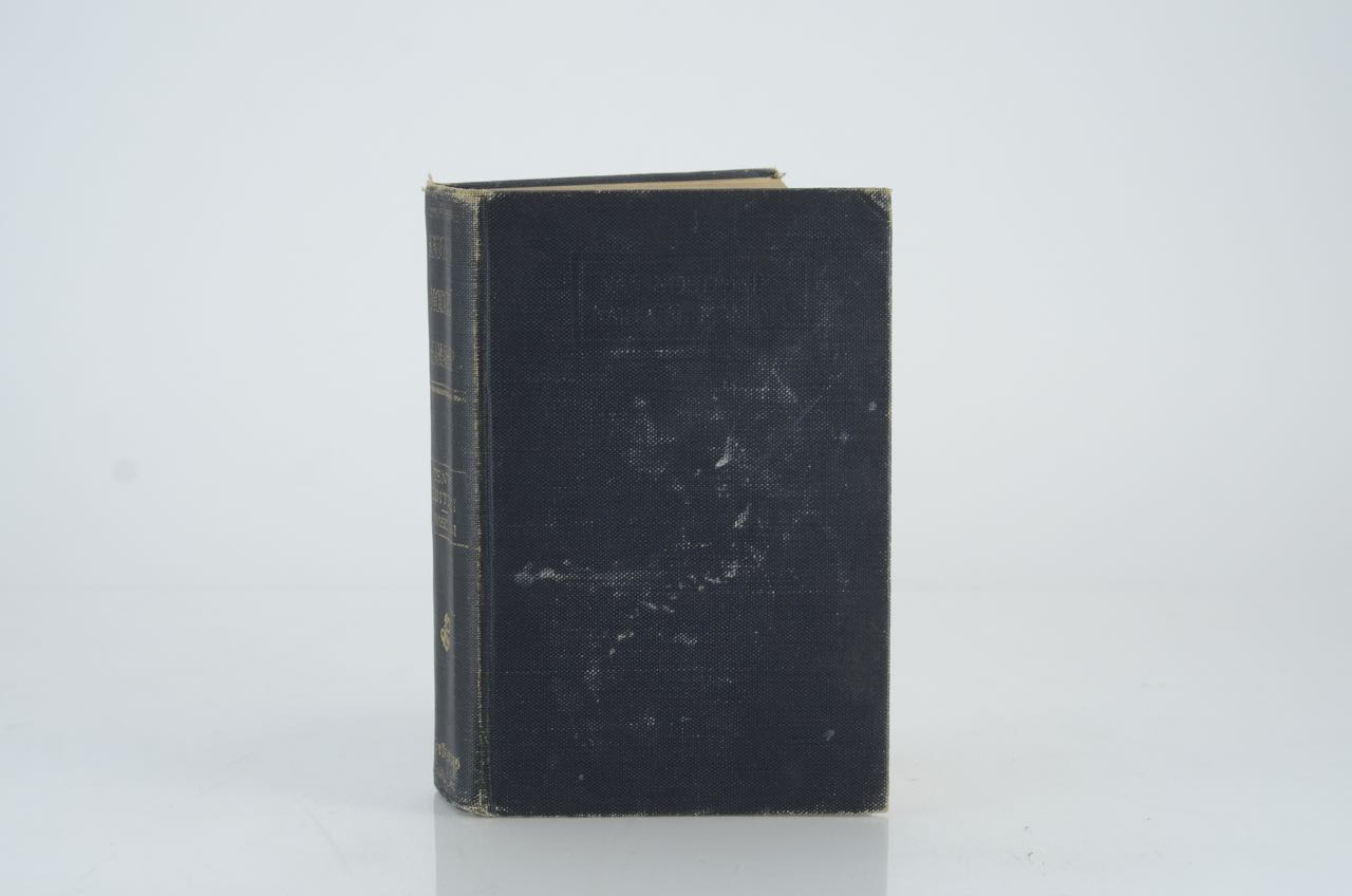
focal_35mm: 75
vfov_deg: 18.1
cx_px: 676
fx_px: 2811
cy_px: 448
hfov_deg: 27.0
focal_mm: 50
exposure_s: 1/125
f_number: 5.6
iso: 640
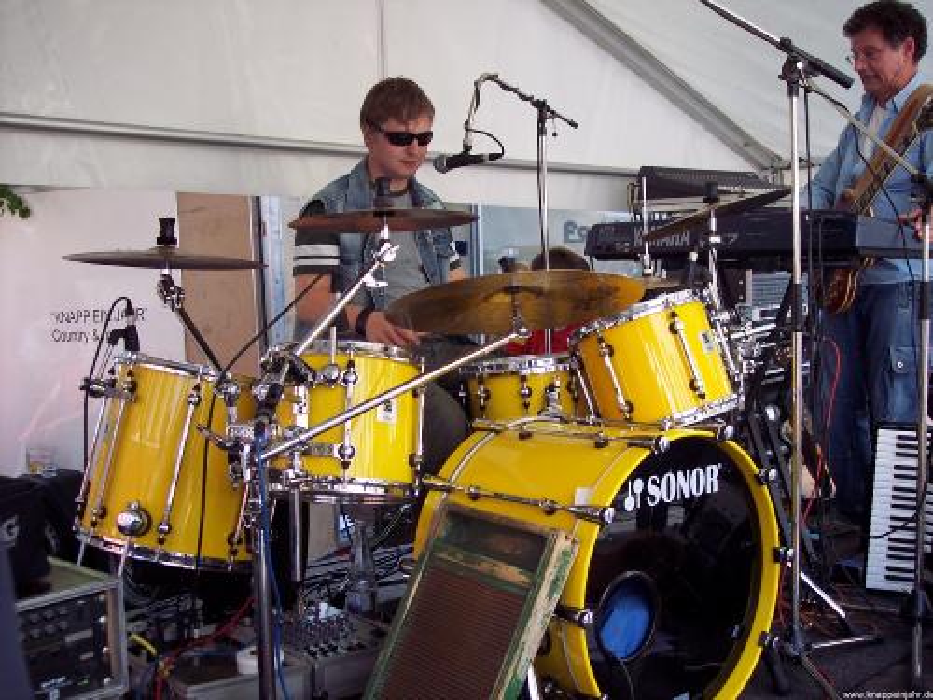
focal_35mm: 39
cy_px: 350
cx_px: 466
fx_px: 1051
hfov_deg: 47.9
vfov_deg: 36.8
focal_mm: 8
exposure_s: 1/125
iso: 100
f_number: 3.4
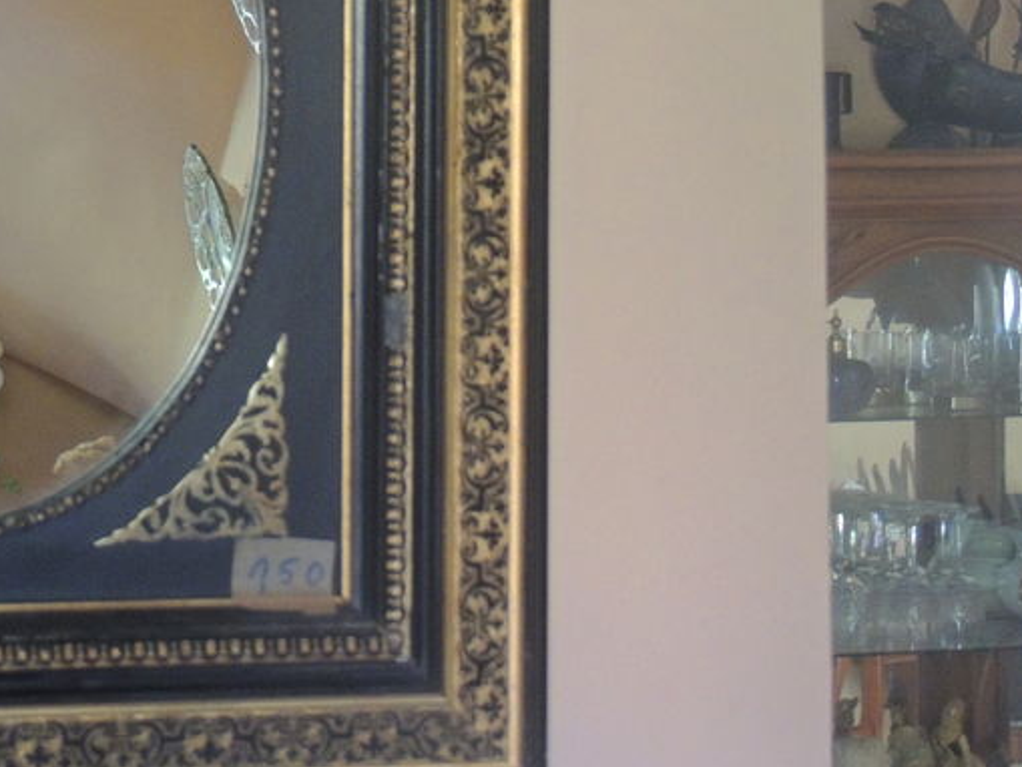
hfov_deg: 11.7
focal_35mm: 167
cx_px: 30
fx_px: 4932
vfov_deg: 8.9
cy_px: 106
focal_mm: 15.1
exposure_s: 1/15
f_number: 4
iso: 800
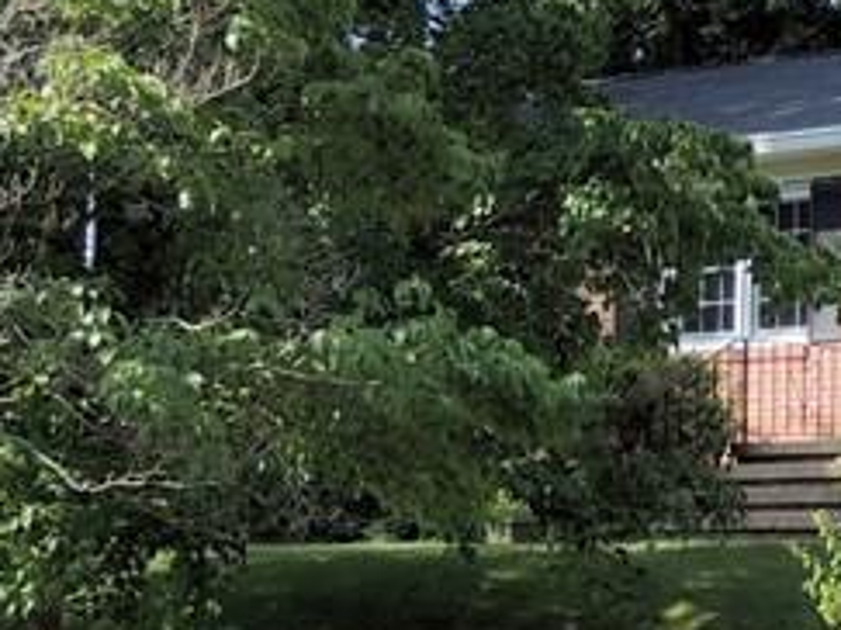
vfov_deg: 10.7
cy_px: 398
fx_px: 3375
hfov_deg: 13.4
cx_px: 1246
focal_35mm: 139
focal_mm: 5.8
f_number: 3.2
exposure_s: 1/400
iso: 100
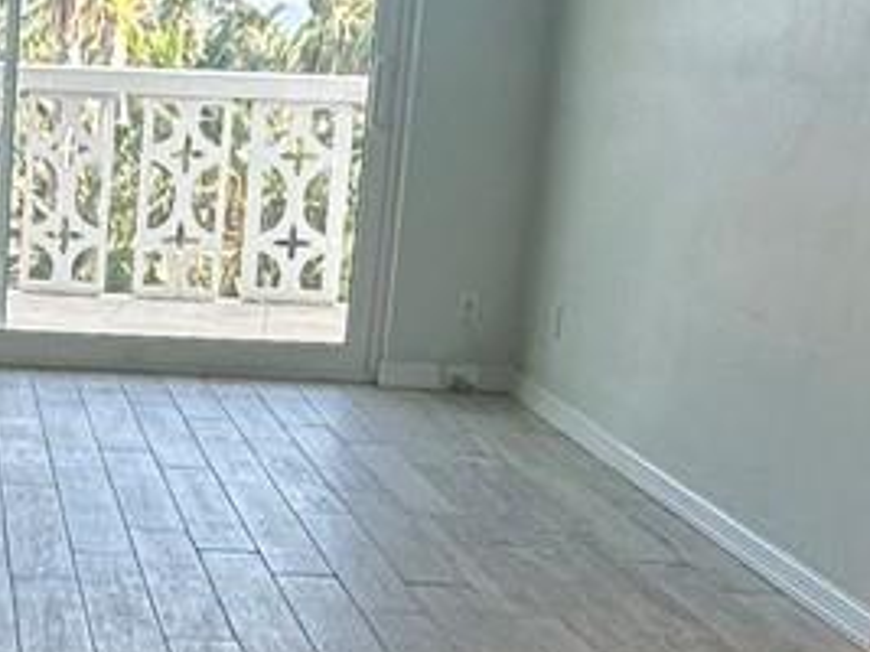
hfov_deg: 22.1
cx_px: -65
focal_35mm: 84
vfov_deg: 17.4
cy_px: 515
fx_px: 2110
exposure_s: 1/120
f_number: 2.2
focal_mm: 2.22
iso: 64
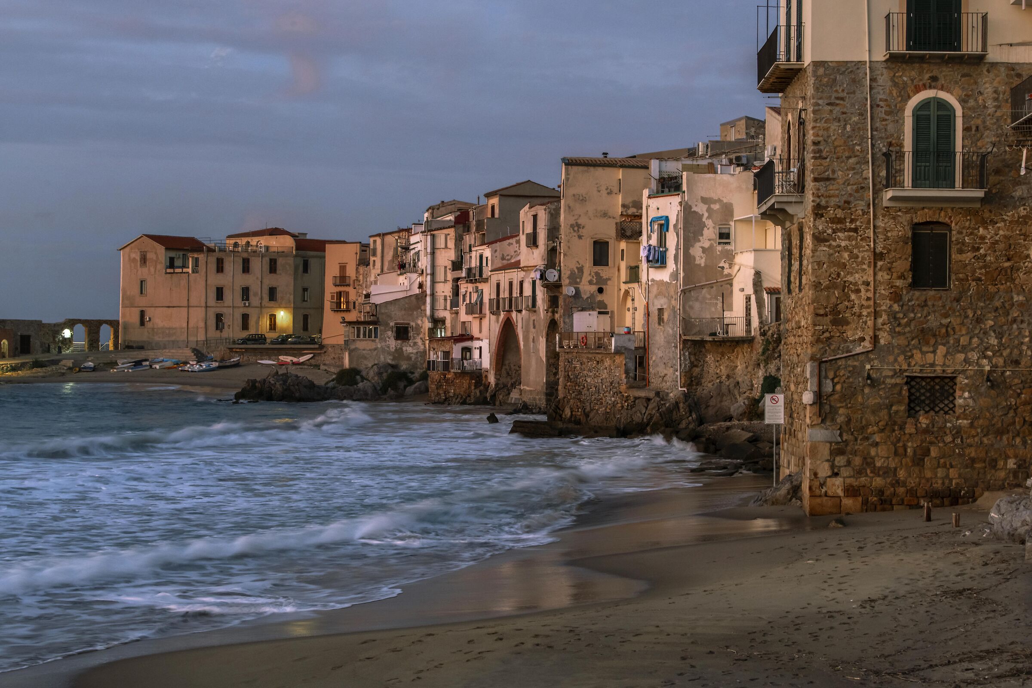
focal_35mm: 70
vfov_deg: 19.5
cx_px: 516
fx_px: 2007
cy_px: 344
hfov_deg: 28.8
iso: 2000
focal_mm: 70
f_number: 11
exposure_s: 1/3
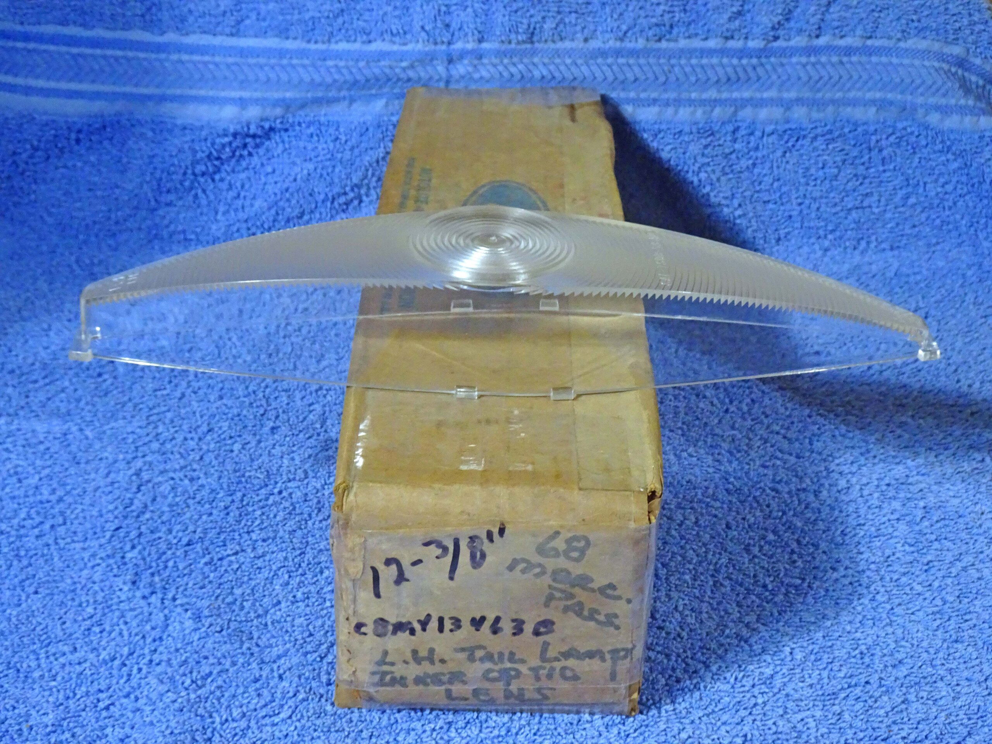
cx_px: 496
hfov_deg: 36.8
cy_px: 372
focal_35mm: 52
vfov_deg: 28.0
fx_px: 1490
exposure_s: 1/13
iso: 800
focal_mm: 8.84
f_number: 4.5
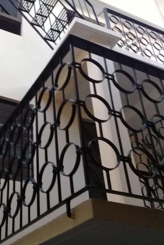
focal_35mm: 44
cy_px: 122
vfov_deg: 44.5
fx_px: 301
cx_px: 29
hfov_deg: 29.7
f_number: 2.2
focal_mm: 3.3
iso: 160
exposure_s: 1/40
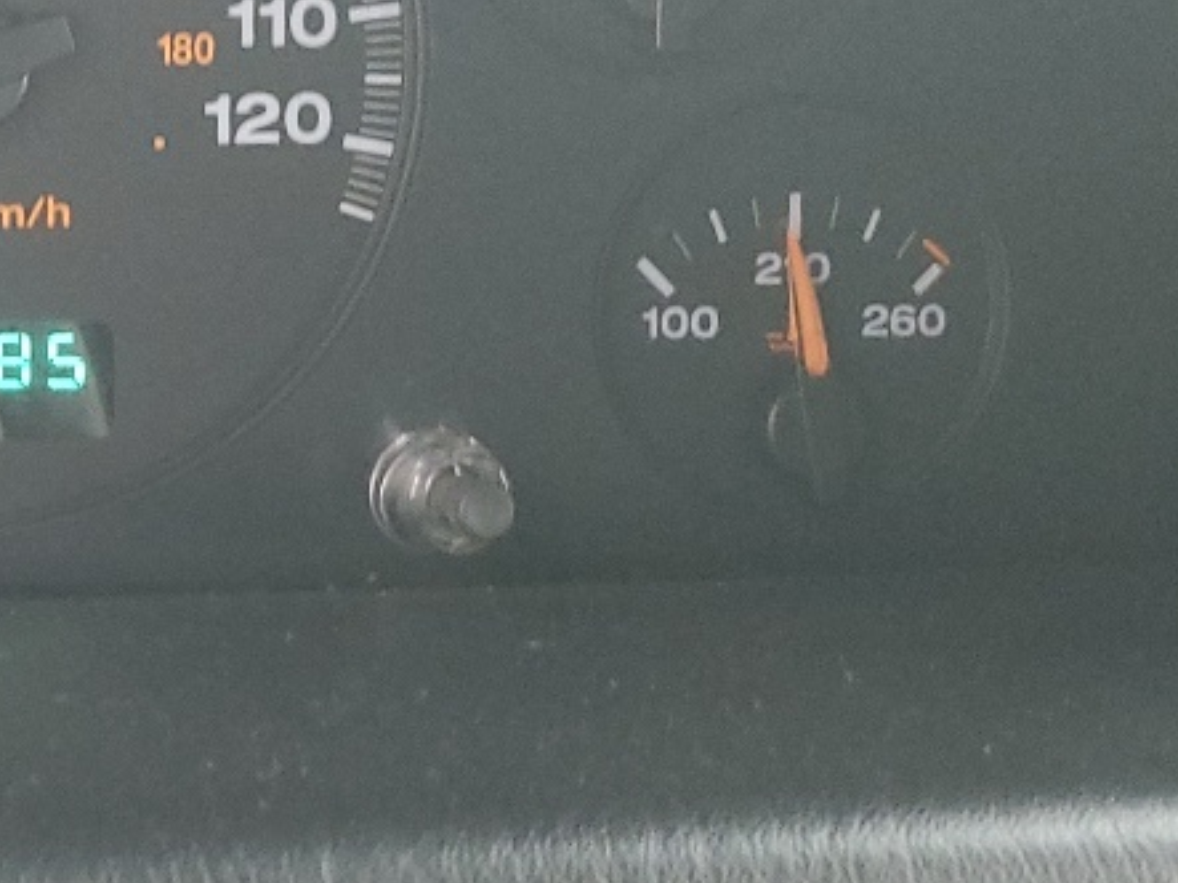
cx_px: -649
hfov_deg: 18.3
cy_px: 351
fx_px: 3198
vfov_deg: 15.7
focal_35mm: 94
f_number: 1.5
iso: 140
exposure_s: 1/60.2
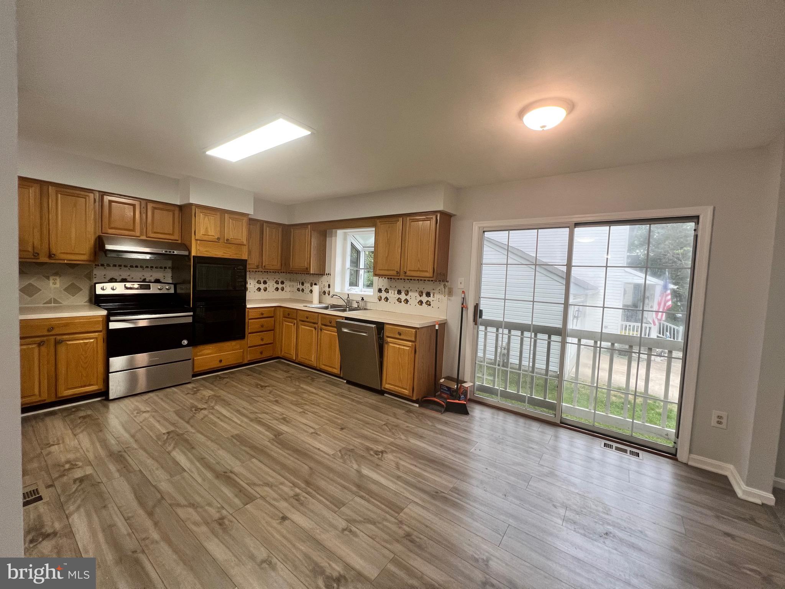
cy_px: 294
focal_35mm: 13
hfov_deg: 106.2
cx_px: 392
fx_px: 295
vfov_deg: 89.9
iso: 160
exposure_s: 1/120
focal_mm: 1.57
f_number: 1.8
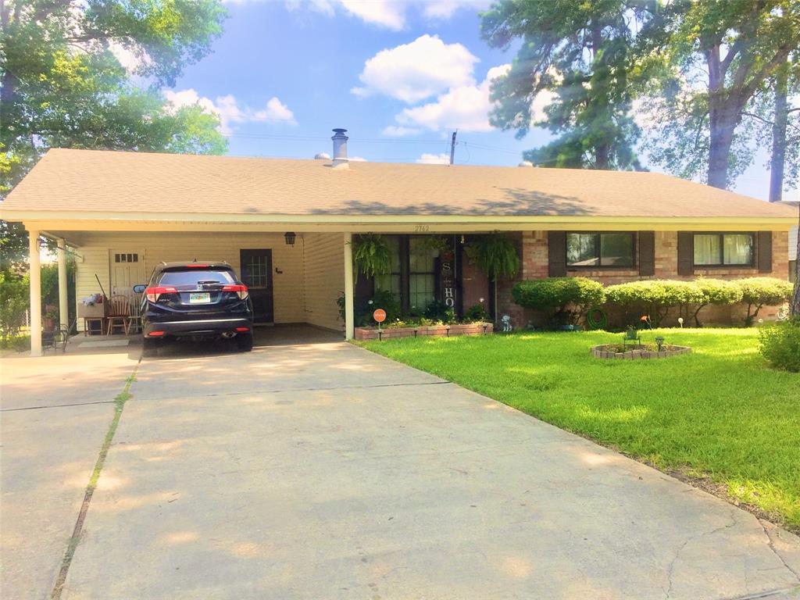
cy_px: 300
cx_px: 400
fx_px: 670
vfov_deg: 48.2
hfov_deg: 61.7
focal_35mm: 29
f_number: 2.2
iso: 32
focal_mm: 4.15
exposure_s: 1/1199
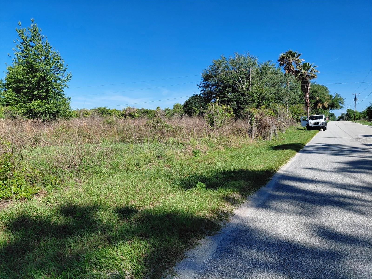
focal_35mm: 25
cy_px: 140
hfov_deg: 69.4
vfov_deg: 54.9
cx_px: 186
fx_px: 269
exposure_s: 1/1985
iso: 50
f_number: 1.8
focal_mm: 4.69
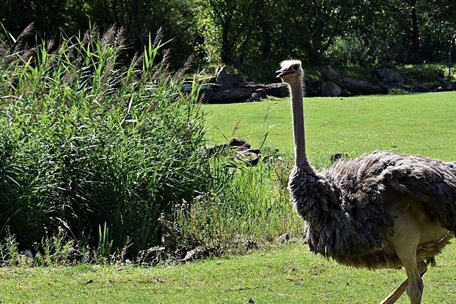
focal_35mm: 142
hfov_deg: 14.4
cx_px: 330
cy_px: 223
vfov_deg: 9.6
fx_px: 1799
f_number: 9
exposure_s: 1/320
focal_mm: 56
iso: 200
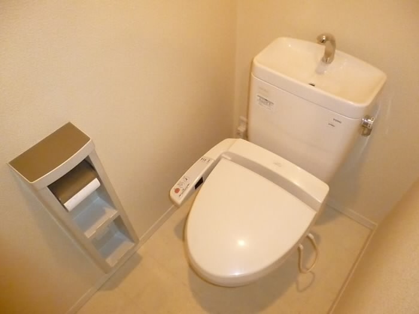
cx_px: 210
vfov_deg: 54.9
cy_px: 157
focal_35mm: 25
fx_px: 303
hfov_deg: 69.4
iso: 1600
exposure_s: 1/80
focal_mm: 4.5
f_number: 3.1
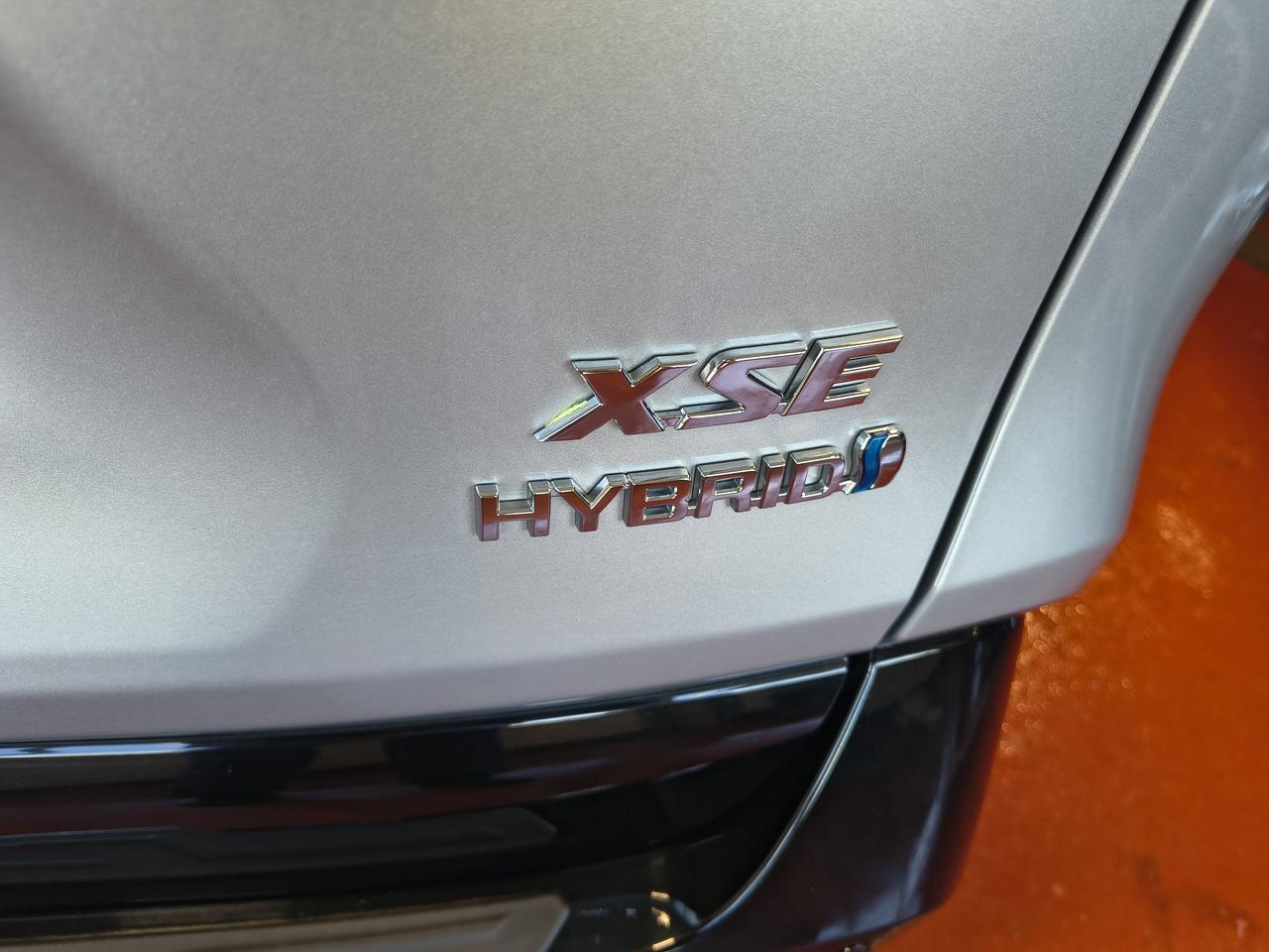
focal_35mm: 24
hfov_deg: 71.6
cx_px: 634
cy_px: 476
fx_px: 880
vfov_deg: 56.8
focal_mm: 5.56
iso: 350
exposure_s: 1/120
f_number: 1.8
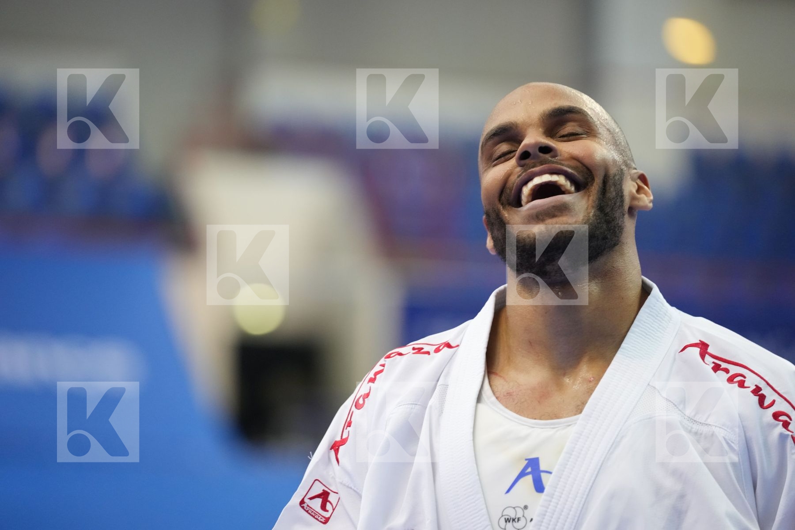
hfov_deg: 11.2
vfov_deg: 7.5
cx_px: 398
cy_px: 265
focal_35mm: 184
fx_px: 4063
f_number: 3.2
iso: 3200
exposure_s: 1/1000
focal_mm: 184
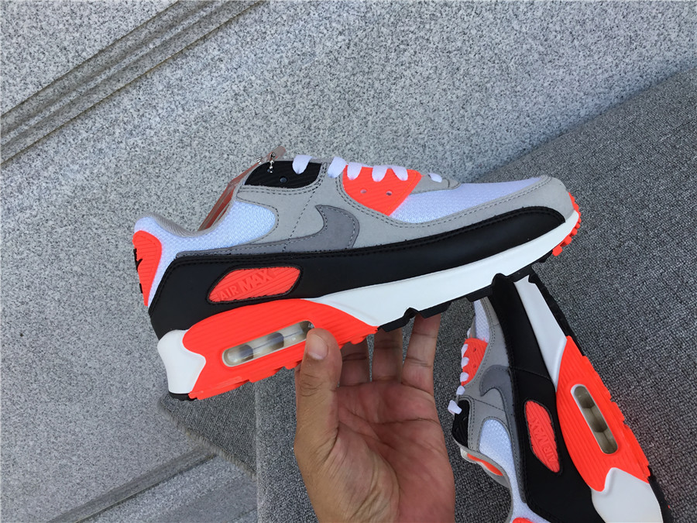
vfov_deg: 45.4
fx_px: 624
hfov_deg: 58.4
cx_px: 348
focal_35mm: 31
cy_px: 262
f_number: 2.4
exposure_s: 1/345
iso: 25
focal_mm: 3.3
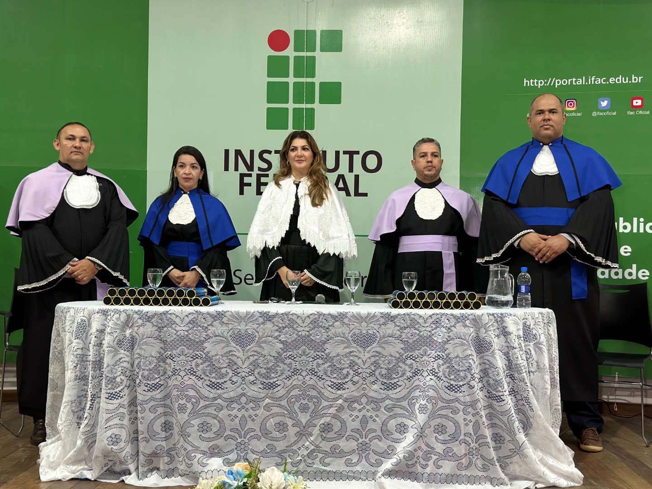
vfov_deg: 30.3
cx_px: 326
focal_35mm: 48
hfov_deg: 39.7
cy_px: 244
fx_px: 904
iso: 250
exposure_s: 1/60
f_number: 1.78
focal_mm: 6.86
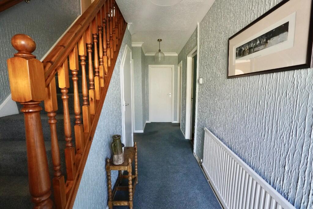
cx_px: 156
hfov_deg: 95.0
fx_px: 143
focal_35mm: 16
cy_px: 104
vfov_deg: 72.1
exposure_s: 1/160
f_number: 2.8
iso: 1600
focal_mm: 11
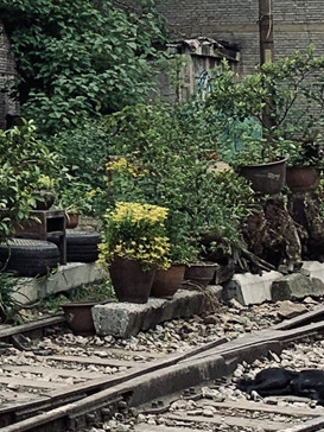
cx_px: -376
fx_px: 1785
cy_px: 28
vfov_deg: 13.7
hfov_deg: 9.5
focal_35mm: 143
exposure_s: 1/1468
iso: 25
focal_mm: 4.25
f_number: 1.8
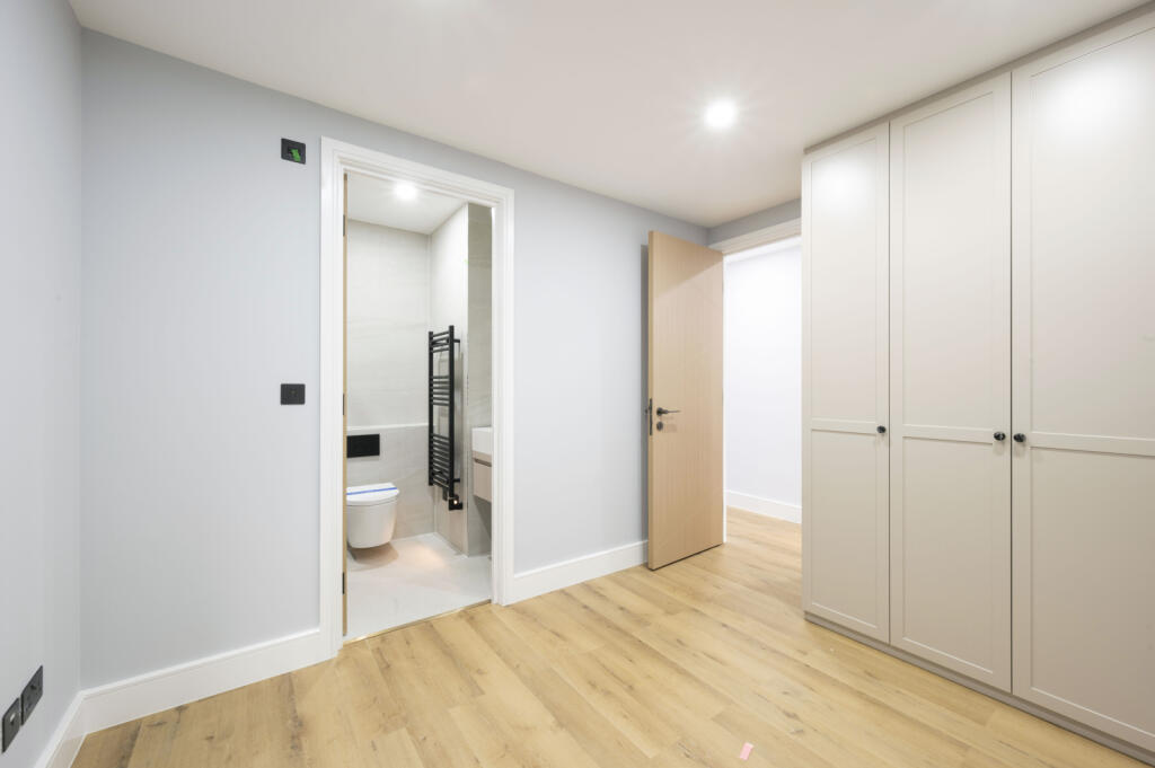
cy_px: 384
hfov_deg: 104.3
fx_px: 449
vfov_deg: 81.1
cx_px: 578
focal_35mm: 14
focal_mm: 14
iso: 200
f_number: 16
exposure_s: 2.5
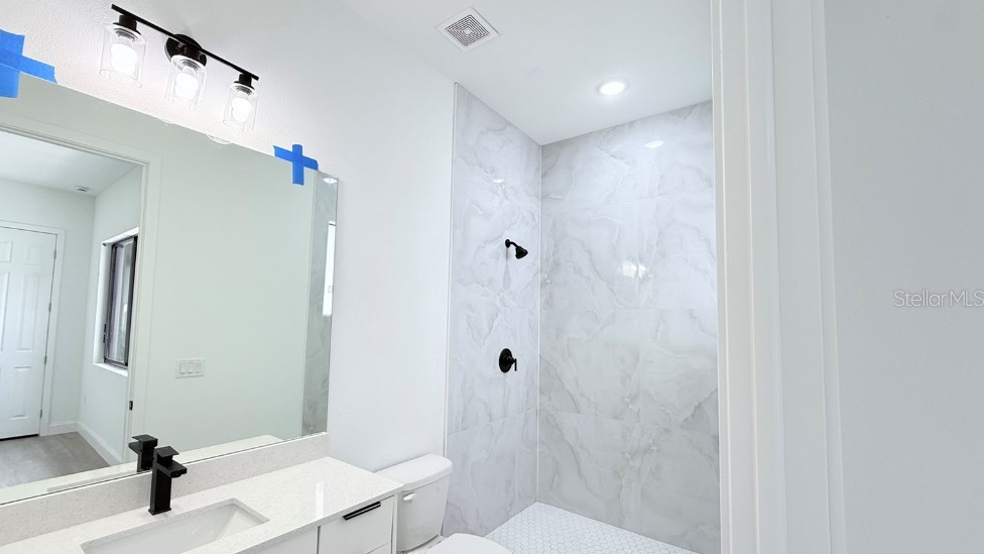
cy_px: 298
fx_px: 417
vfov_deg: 67.0
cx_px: 473
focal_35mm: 16
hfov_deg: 99.3
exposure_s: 1/120
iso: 125
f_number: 2.2
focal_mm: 2.22
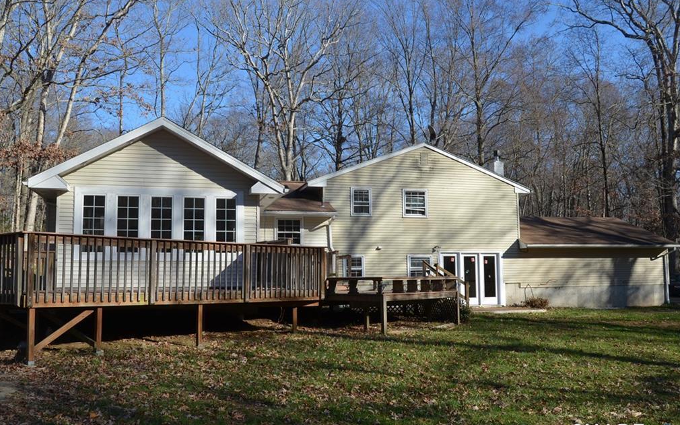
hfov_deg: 56.7
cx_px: 339
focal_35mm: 34
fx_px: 630
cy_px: 223
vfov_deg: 37.3
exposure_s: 1/250
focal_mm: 22
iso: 125
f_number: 8
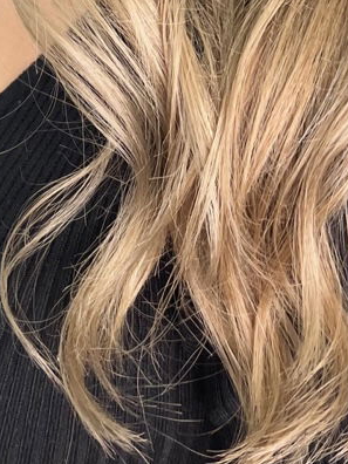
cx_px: 22
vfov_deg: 20.3
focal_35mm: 84
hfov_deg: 17.3
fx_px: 1126
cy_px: -217
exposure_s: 1/100
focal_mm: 5.7
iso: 100
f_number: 1.5
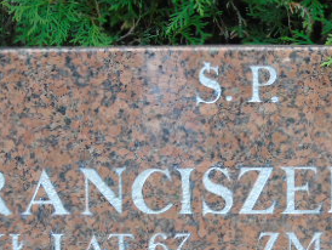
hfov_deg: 4.6
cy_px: 288
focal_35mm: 434
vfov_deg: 3.4
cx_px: 224
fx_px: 4166
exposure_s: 1/125
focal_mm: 33
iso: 160
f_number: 5
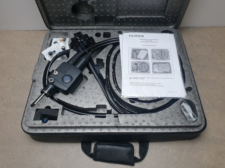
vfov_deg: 53.1
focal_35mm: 26
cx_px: 112
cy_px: 84
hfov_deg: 67.3
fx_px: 169
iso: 80
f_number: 2.4
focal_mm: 4.3
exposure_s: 1/100
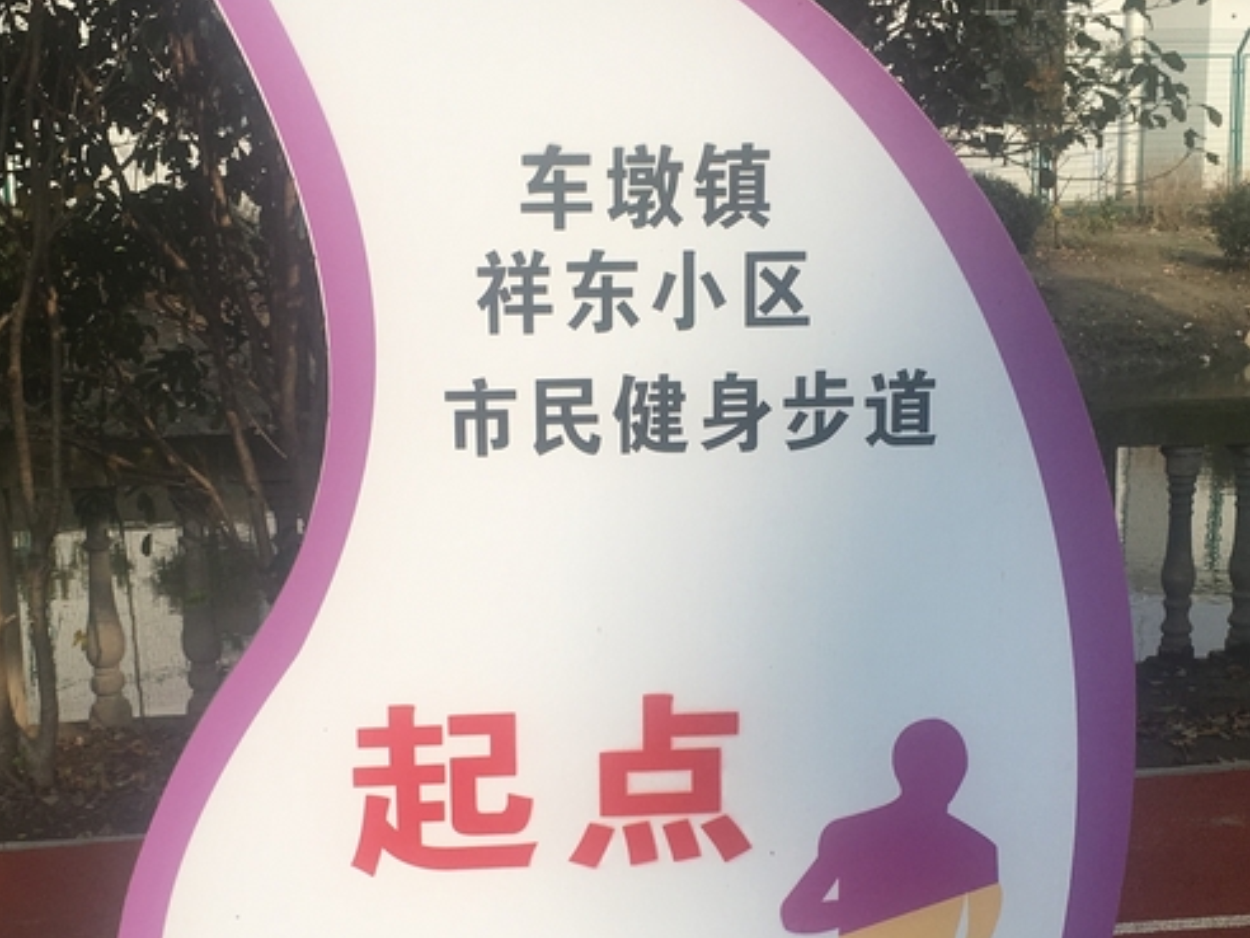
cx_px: 610
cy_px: 656
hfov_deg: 32.7
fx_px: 2131
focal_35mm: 59
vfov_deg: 24.6
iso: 25
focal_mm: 4.15
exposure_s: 1/1637
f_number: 2.2
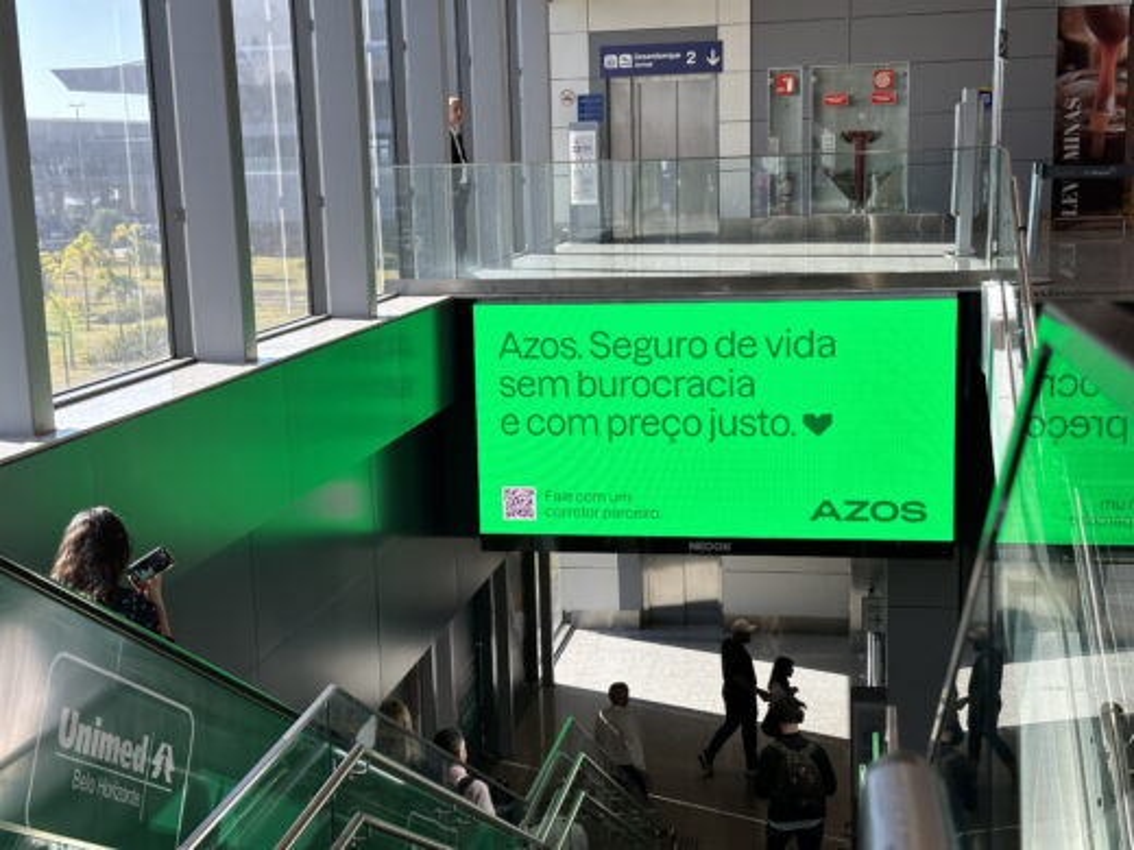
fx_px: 1572
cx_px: 567
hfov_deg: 39.7
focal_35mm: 48
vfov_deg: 30.3
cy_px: 425
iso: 64
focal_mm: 6.86
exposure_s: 1/261
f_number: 1.78
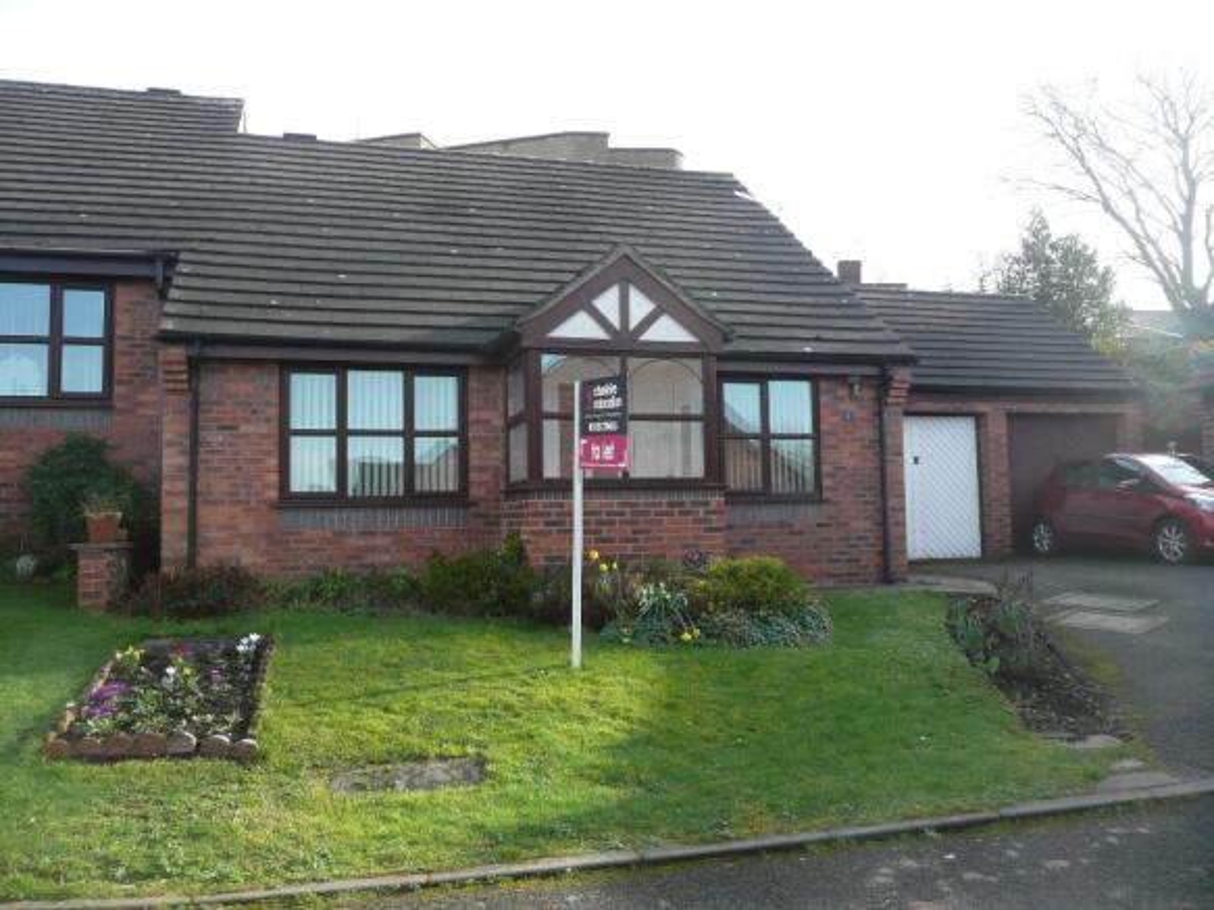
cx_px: 607
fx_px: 982
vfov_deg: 49.7
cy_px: 455
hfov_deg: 63.5
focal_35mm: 28
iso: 100
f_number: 3.3
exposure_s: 1/200
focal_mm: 4.6
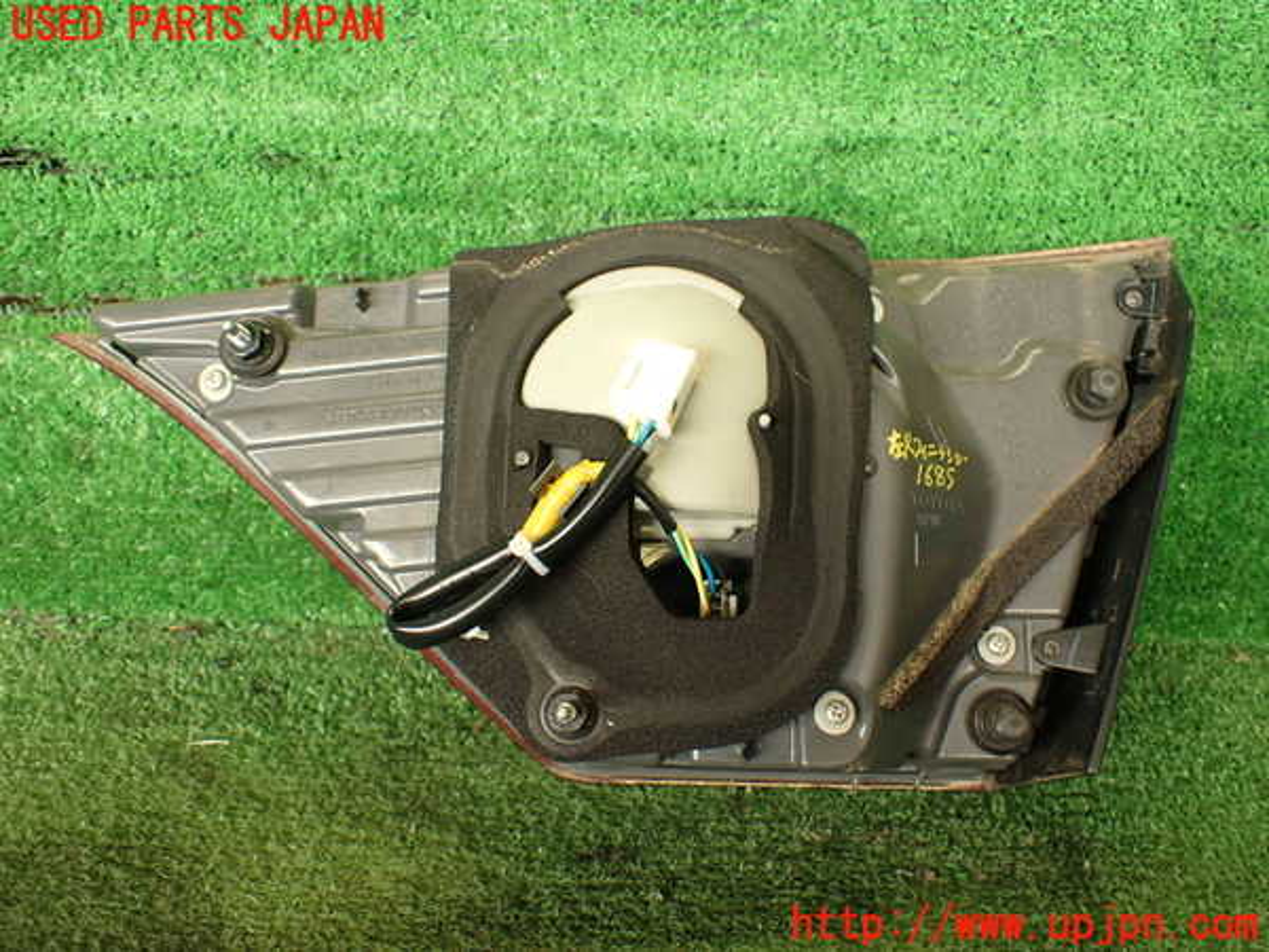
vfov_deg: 44.2
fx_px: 1173
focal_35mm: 32
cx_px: 634
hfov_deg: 56.8
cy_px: 476
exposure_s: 1/50
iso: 200
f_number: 2.4
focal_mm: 5.79
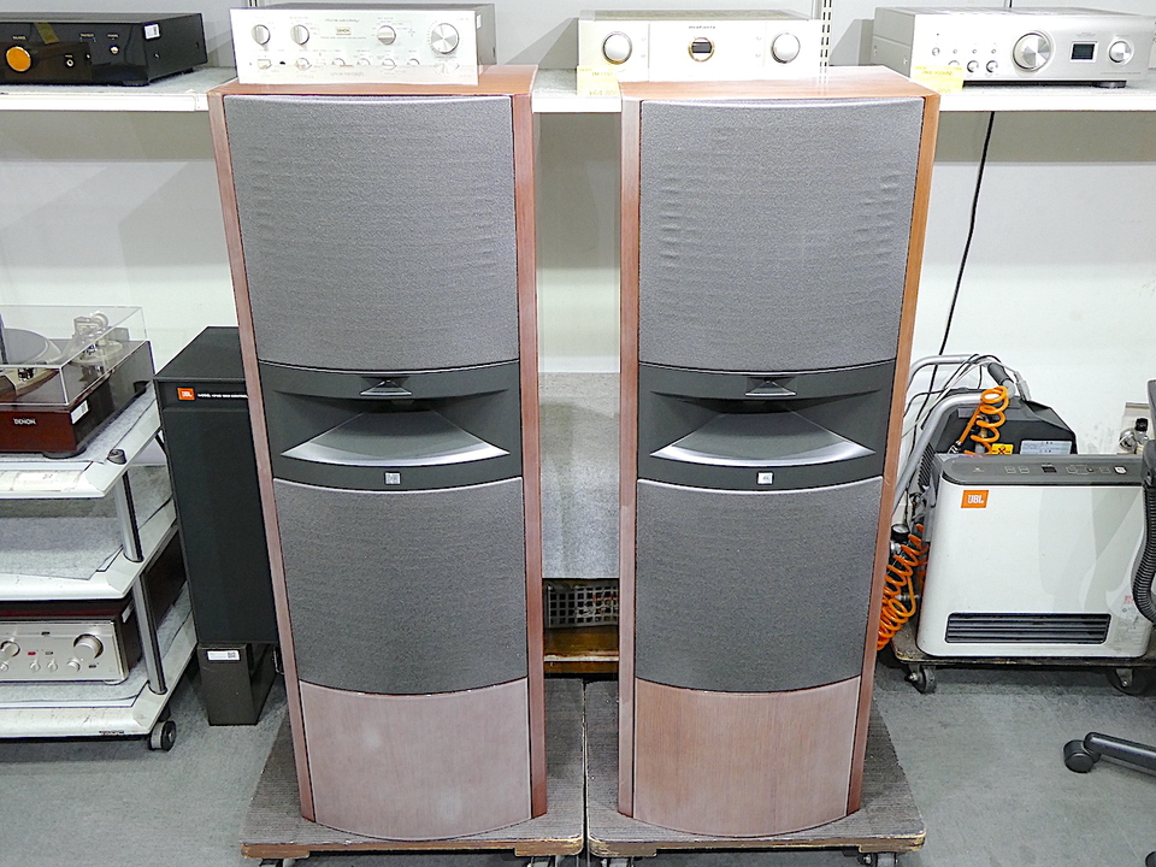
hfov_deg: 55.4
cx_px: 578
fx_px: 1102
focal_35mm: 33
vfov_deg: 42.9
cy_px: 434
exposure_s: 1/6
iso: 200
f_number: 3.6
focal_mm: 5.8
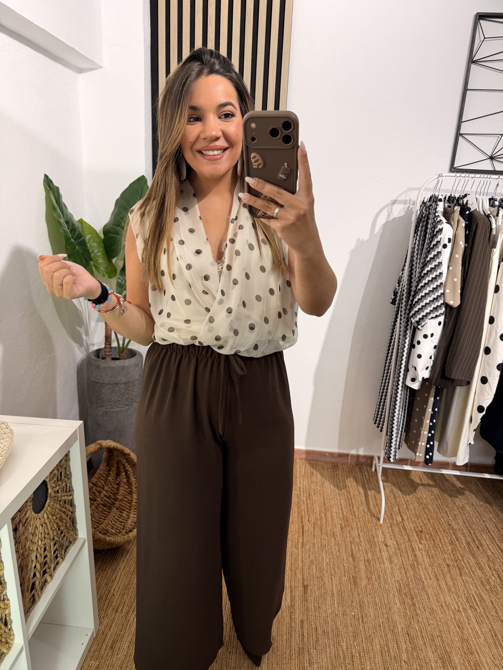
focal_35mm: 24
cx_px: 252
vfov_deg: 71.6
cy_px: 335
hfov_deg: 56.8
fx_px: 465
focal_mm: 6.76
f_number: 1.78
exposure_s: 1/100
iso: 64
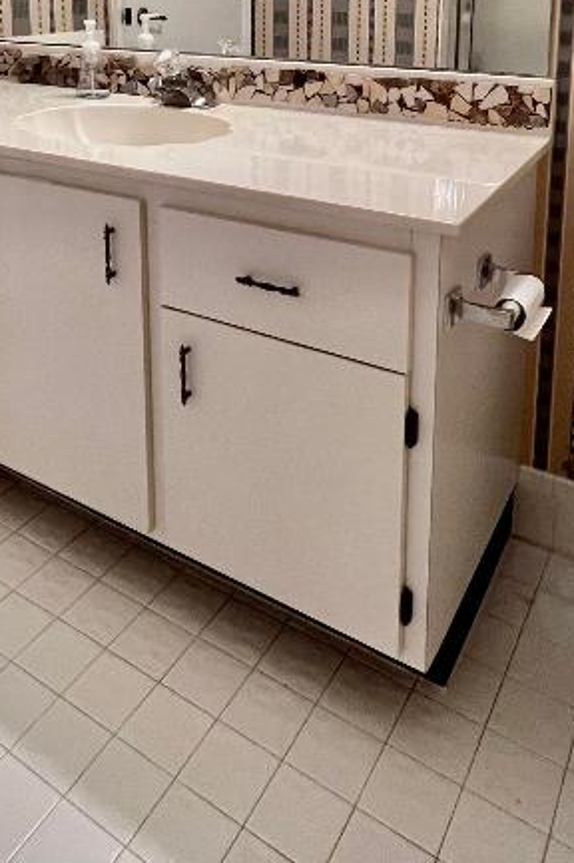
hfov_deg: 40.3
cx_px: 169
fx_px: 767
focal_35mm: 32
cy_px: 100
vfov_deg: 52.3
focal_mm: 1.57
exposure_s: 1/60
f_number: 1.8
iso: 250
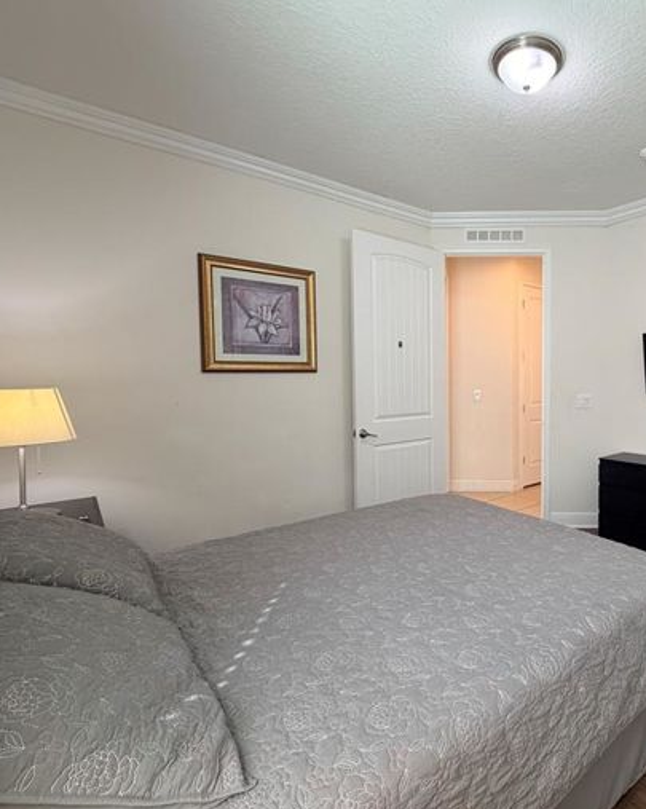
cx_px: 486
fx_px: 454
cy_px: 396
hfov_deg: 66.3
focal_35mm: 19
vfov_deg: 83.3
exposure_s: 1/120
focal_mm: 2.22
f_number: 2.2
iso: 200
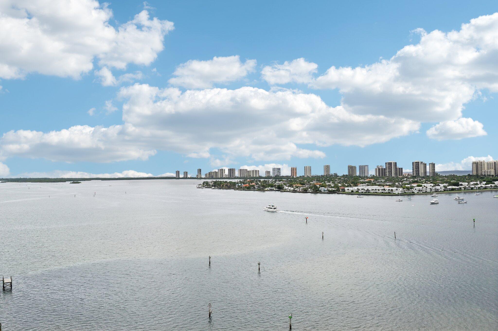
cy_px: 166
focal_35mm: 30
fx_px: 415
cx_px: 249
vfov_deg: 43.5
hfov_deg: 62.0
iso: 400
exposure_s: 1/3200
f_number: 8
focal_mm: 30
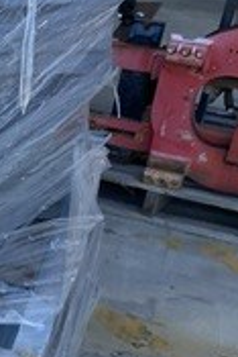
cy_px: 247
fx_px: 980
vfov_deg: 20.5
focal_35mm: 99
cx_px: -362
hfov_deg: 11.2
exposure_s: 1/393
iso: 32
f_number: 1.8
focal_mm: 4.25
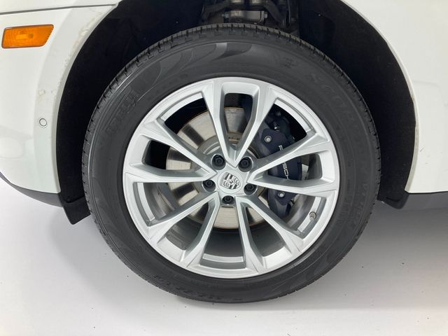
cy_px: 168
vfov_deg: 49.7
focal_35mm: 28
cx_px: 224
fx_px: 362
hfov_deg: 63.4
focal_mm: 3.99
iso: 25
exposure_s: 1/120
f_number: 1.8
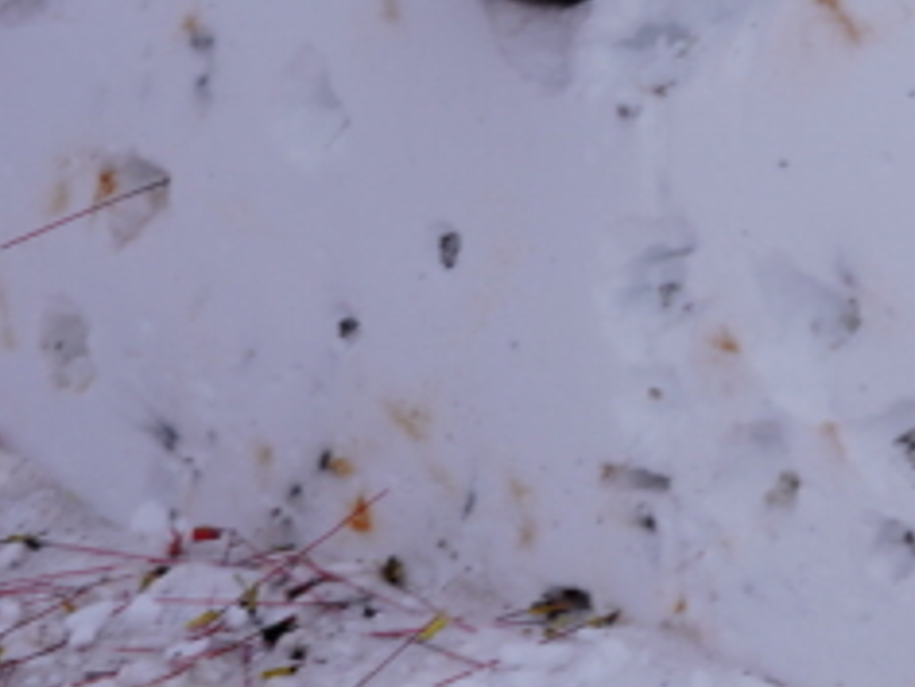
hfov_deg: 9.6
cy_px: 23
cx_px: 1132
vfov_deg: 7.3
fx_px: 5392
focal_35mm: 204
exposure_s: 1/100
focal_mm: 50
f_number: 7.1
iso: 100
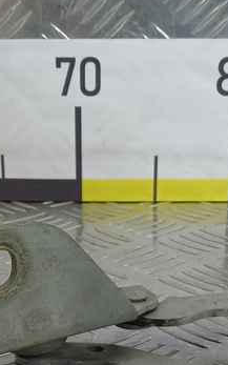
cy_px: 392
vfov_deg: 26.5
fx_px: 716
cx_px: 92
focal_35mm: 72
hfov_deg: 18.1
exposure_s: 1/100
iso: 156
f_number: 1.6
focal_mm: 4.11
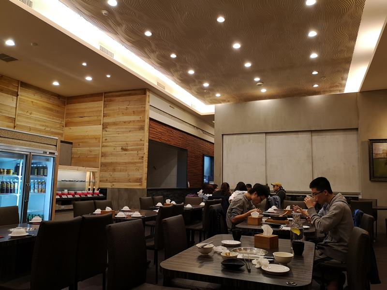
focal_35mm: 27
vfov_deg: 51.4
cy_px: 145
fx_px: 302
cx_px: 194
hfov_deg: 65.3
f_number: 1.8
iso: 160
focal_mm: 3.95
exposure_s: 1/40
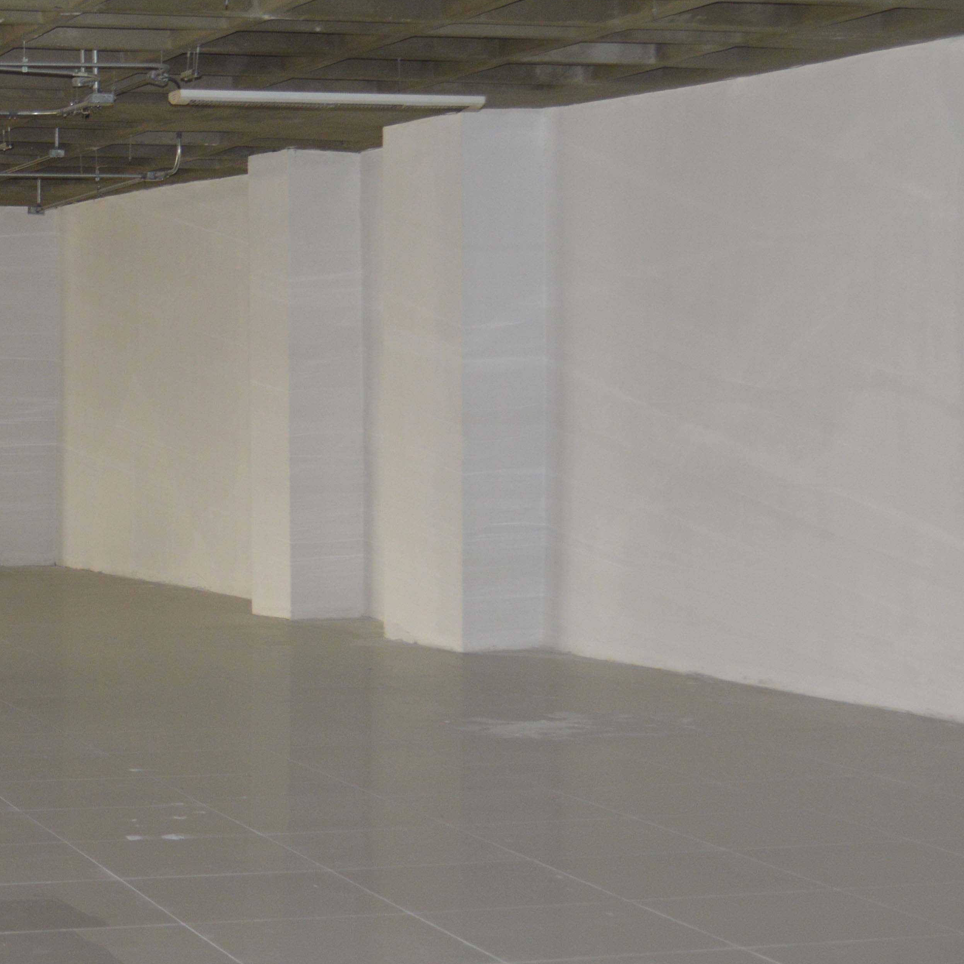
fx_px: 2521
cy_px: 553
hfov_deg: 20.9
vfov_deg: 21.6
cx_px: -13
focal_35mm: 80
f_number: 4.2
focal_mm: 26
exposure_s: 1/60
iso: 560
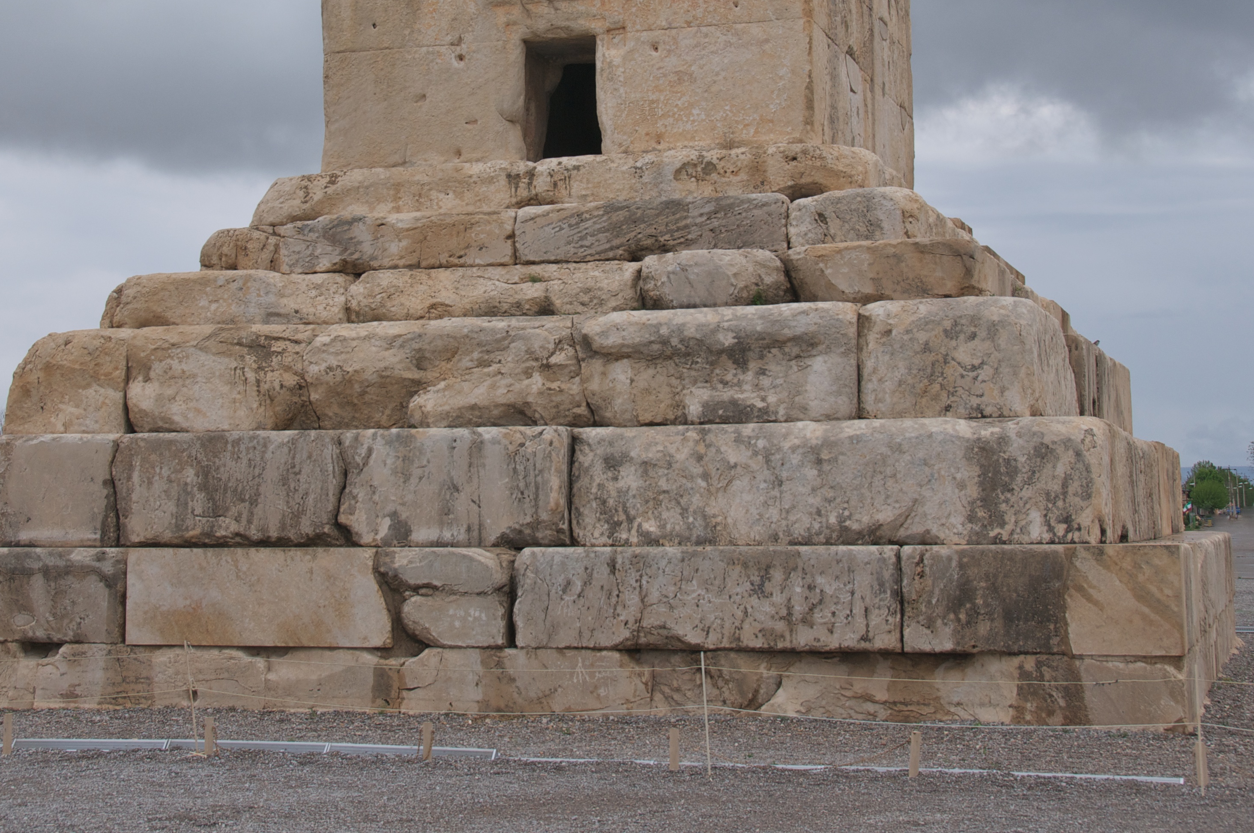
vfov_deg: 21.1
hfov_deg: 31.5
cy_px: 235
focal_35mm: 64
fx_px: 2217
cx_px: 551
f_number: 9
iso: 200
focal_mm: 29
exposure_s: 1/320
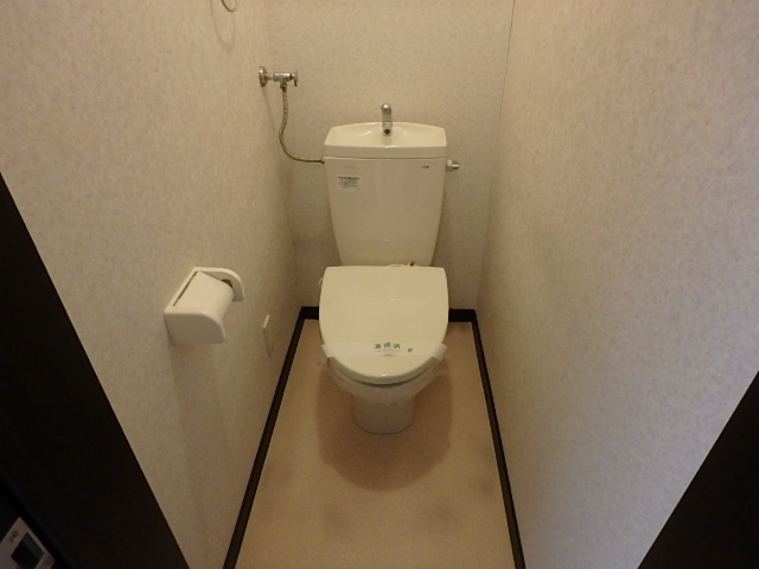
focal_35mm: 21
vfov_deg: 63.4
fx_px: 460
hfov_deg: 79.0
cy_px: 284
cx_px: 380
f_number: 3.5
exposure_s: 1/30
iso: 500
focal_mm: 3.7
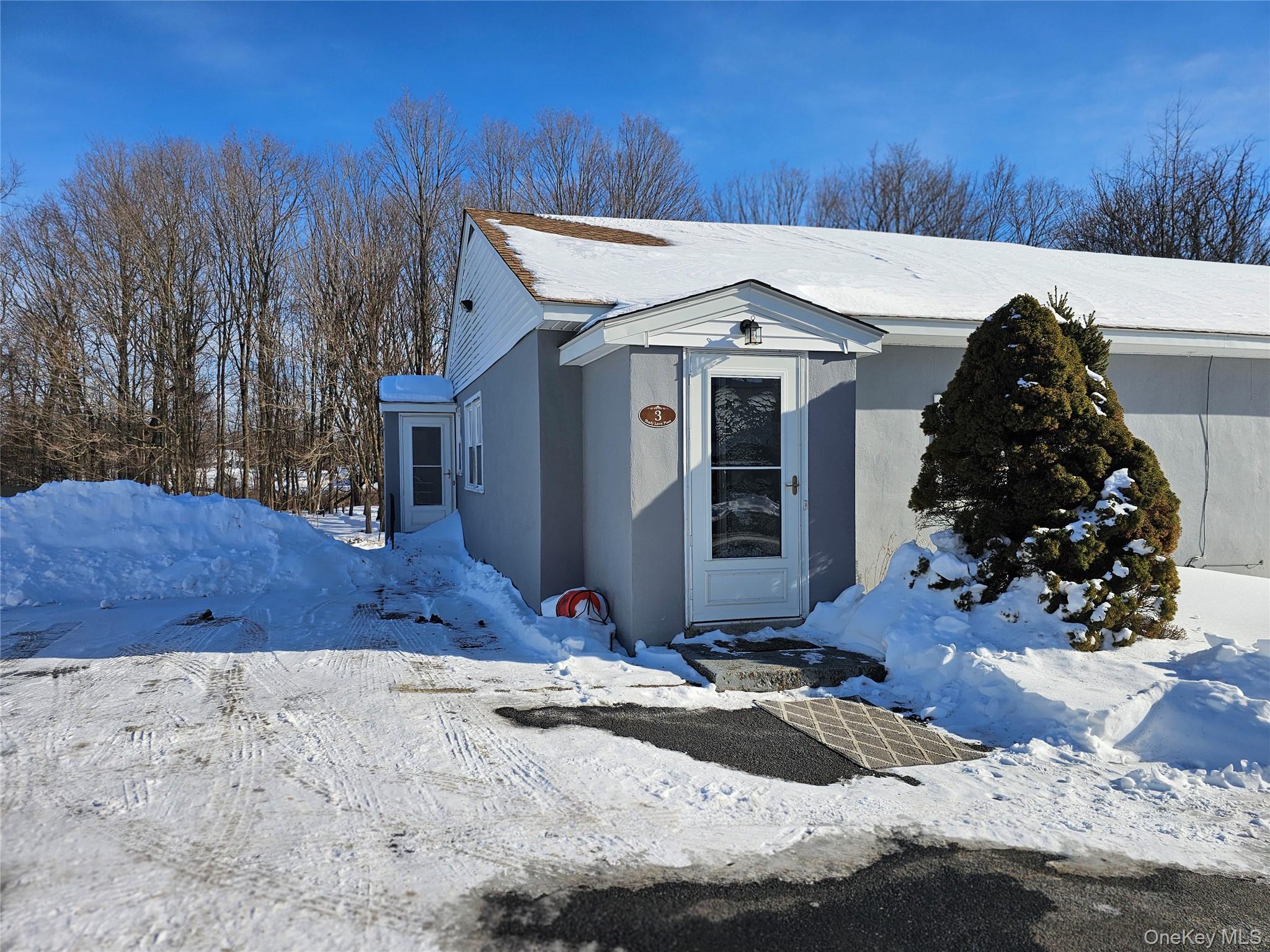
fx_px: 844
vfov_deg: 58.9
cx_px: 635
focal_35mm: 23
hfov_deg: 73.9
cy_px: 476
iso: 10
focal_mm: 6.3
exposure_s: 1/1170
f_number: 1.7
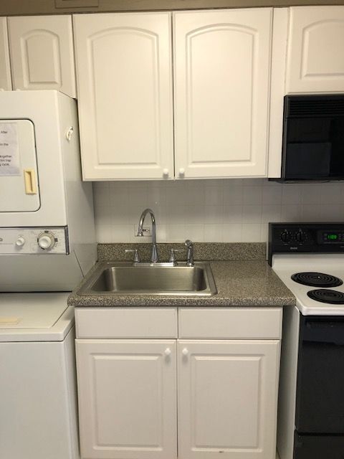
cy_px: 230
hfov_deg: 49.7
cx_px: 172
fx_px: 371
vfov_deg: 63.4
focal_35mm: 28
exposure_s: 1/20
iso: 40
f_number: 1.8
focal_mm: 3.99
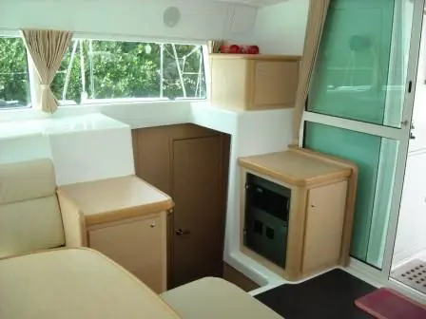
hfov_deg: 52.6
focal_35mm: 35
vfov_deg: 40.7
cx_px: 213
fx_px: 431
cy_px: 160
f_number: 2.8
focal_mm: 5.7
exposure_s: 1/250
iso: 135
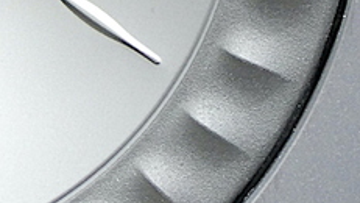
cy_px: -119
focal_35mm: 561
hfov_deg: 3.8
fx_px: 5356
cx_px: -151
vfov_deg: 2.2
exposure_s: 1/2
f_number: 5.2
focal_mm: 22.3
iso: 200
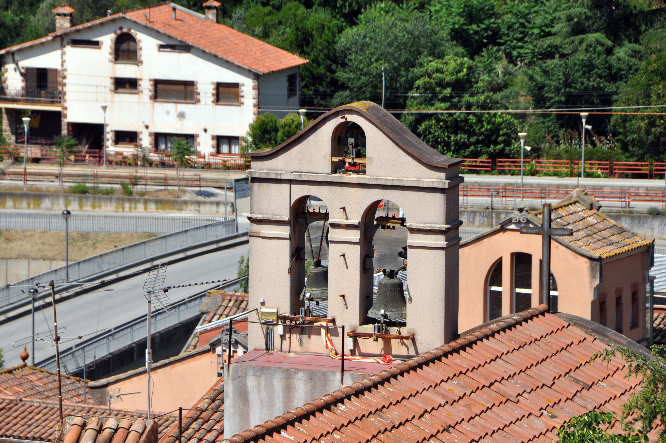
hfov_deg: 8.1
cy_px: 222
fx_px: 4712
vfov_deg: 5.4
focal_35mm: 255
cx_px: 333
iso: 500
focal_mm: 170
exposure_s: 1/1250
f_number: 9
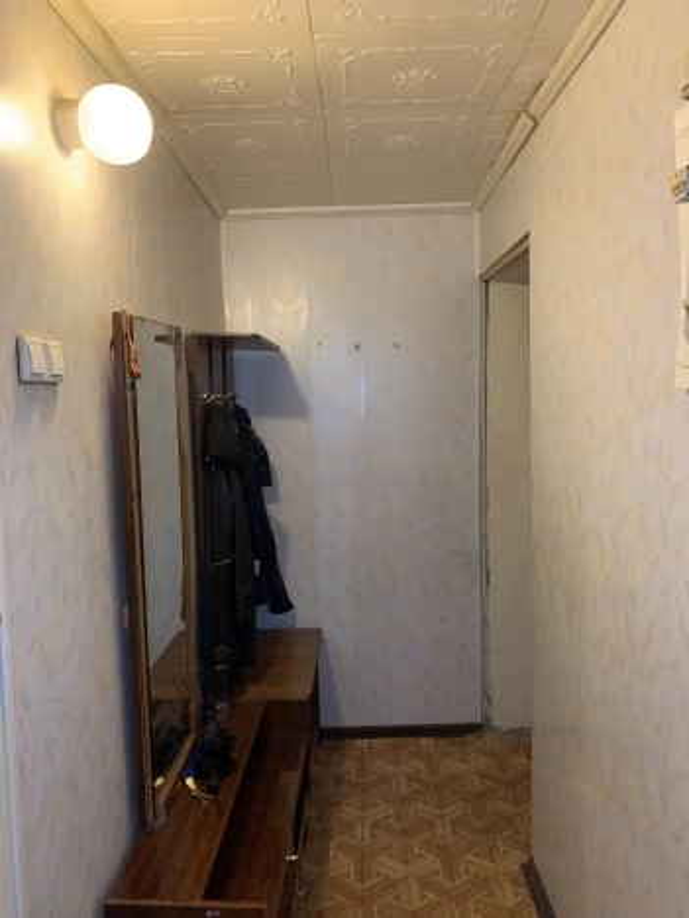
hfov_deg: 53.1
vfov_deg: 67.3
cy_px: 459
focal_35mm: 26
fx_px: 690
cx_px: 344
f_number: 1.8
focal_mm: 4.25
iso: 320
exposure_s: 1/33
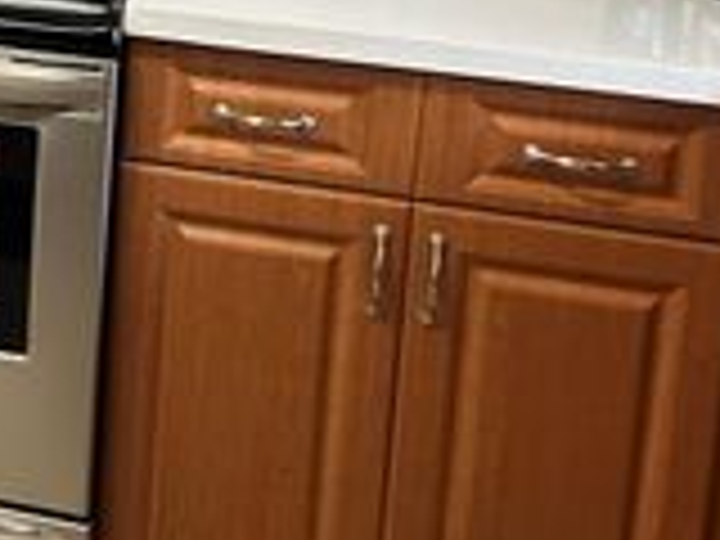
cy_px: -200
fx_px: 1685
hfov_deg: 20.7
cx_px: -346
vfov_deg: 16.9
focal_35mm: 81
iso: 250
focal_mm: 5.7
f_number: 1.5
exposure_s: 1/60
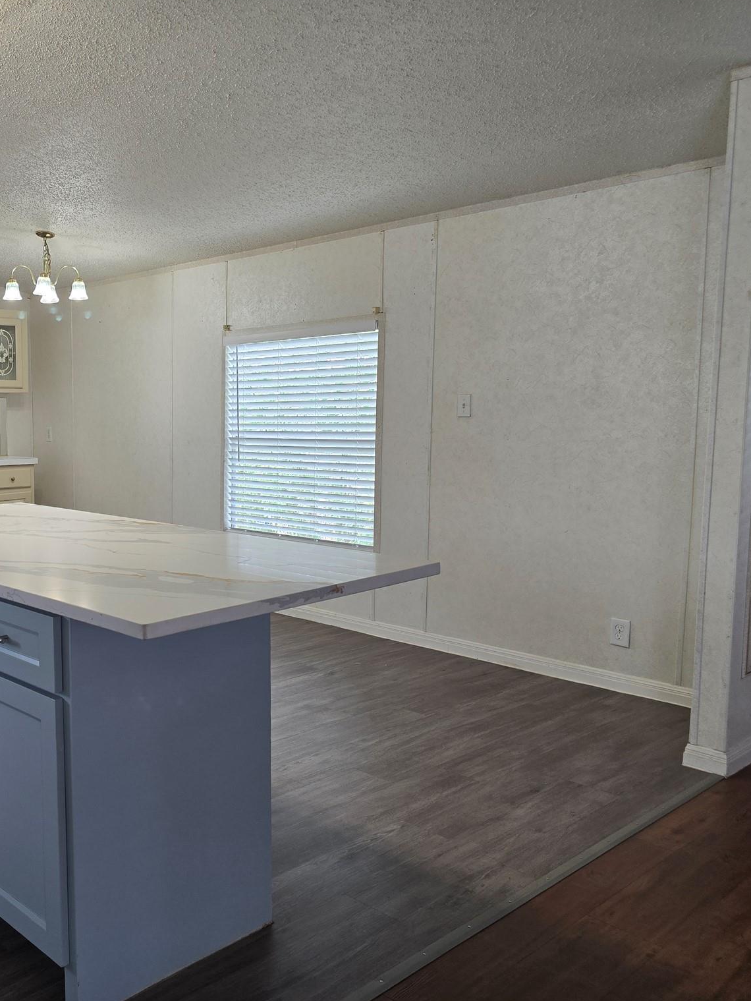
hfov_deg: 42.4
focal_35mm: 31
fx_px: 896
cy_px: 497
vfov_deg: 58.3
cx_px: 104
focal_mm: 6.3
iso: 80
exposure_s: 1/120
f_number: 1.7
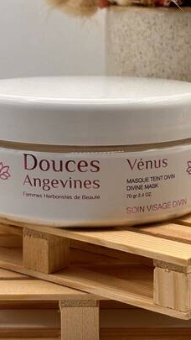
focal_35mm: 84
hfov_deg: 14.4
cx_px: 96
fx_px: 756
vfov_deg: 25.1
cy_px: 95
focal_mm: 5.96
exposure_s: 1/156
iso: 32
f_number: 1.6
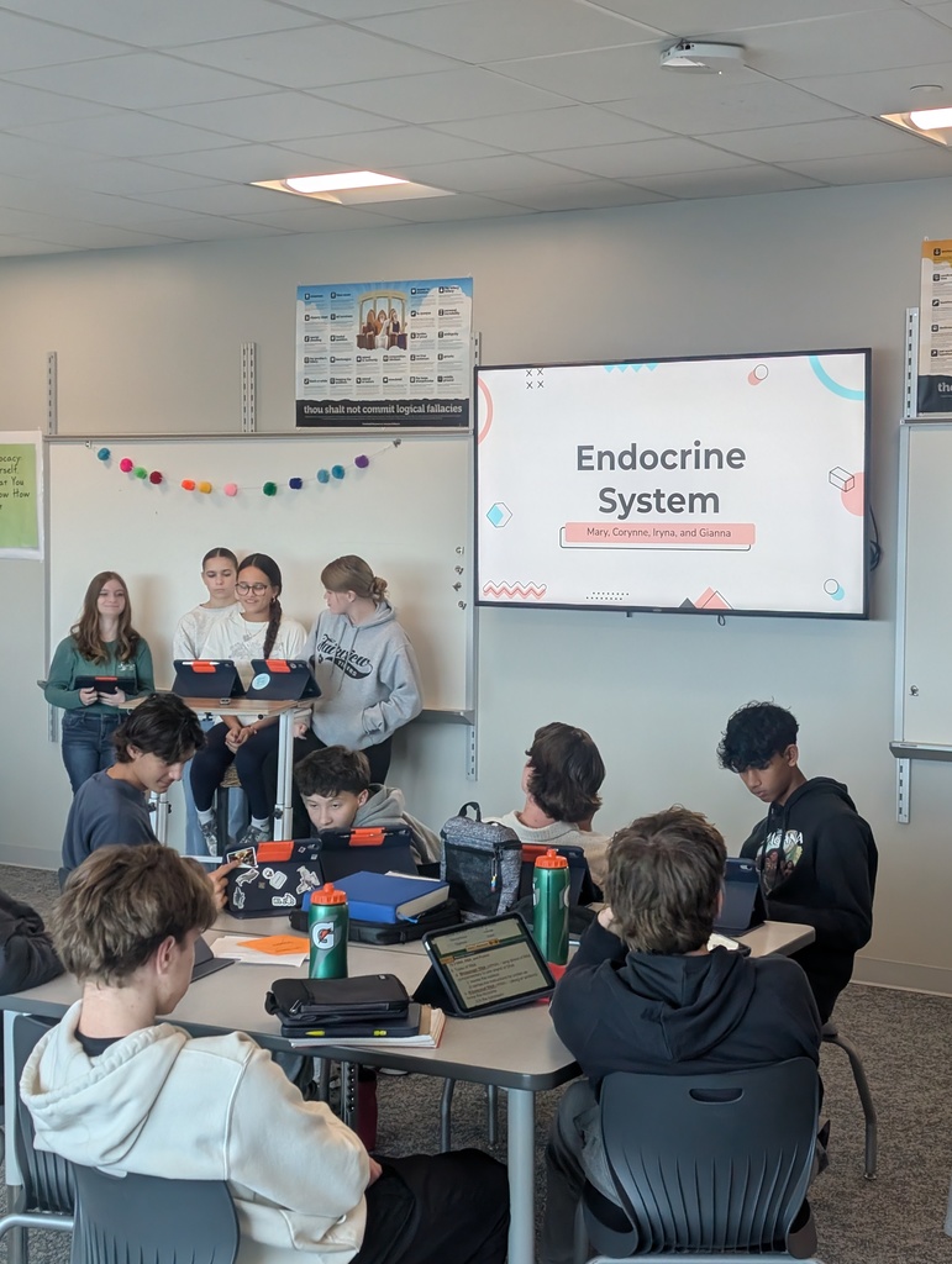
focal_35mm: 49
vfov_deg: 38.9
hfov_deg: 29.7
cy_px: 632
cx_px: 476
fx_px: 1792
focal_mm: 6.9
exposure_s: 1/74.6
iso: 94
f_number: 1.68
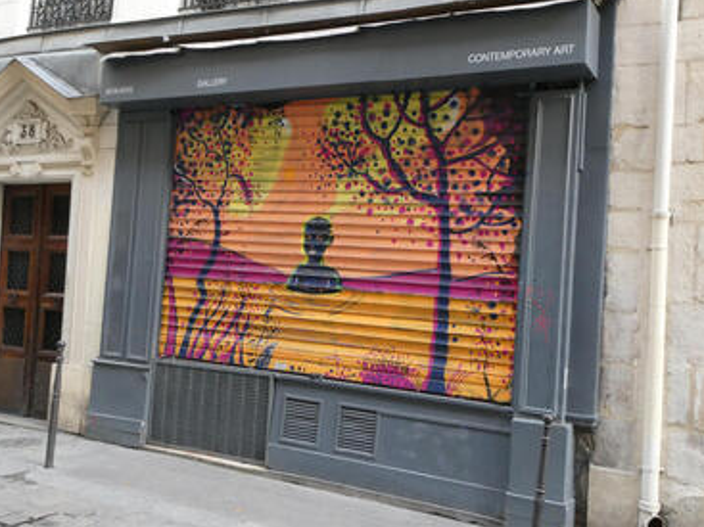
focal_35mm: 36
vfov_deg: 39.6
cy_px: 263
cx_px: 376
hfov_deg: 51.3
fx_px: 732
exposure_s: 1/80
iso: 400
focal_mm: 5.8
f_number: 3.6
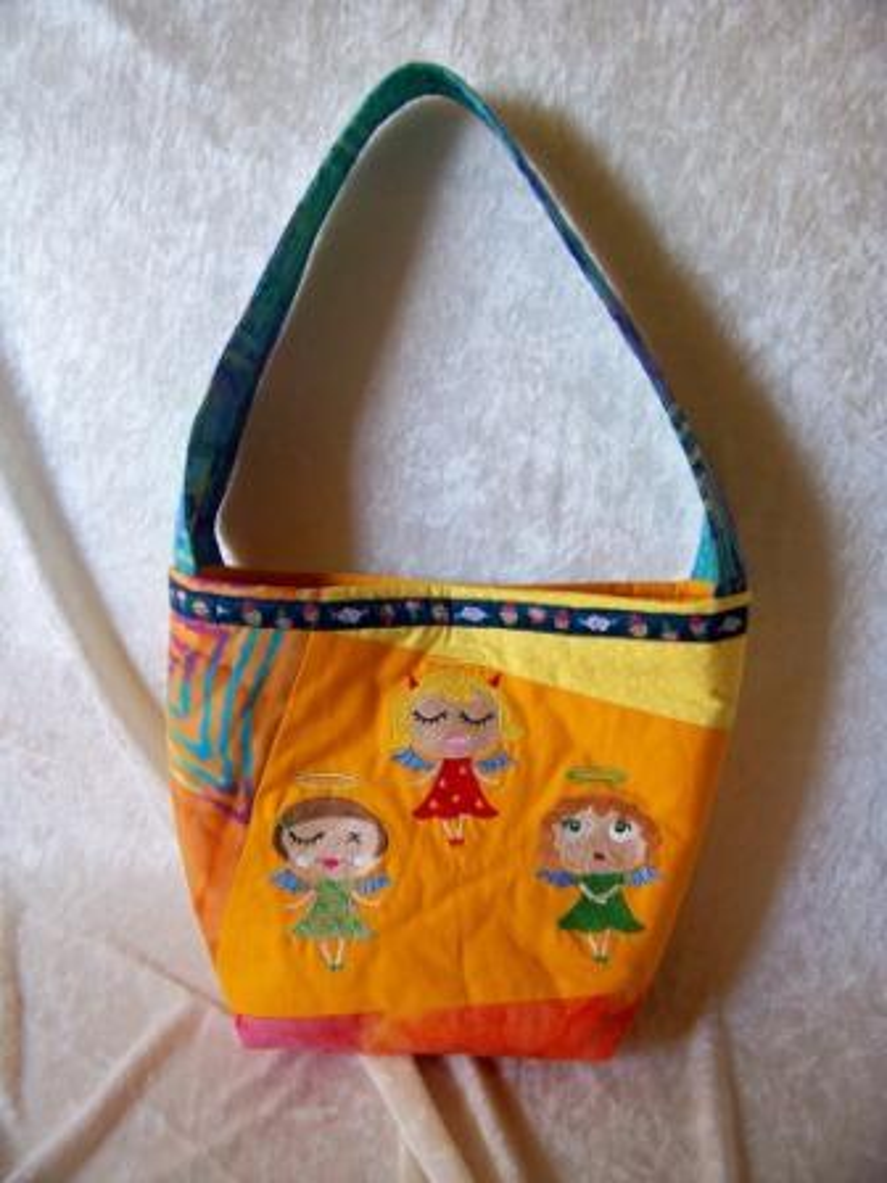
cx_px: 444
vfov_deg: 55.4
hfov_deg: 42.9
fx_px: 1127
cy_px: 592
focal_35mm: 33
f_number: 2.8
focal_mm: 5.85
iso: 125
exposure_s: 1/30
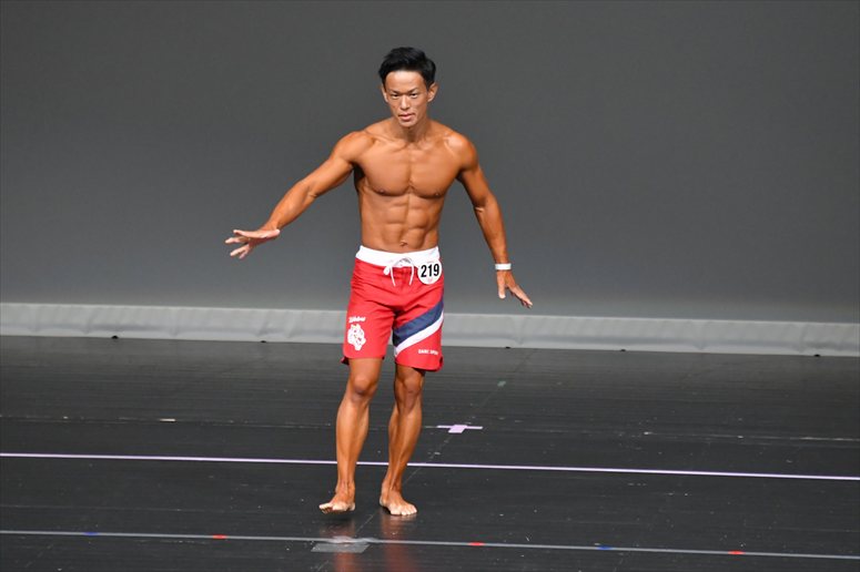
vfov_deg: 3.7
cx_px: 430
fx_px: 8954
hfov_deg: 5.5
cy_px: 286
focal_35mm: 375
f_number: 5.6
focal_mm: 250
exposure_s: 1/400
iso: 5000
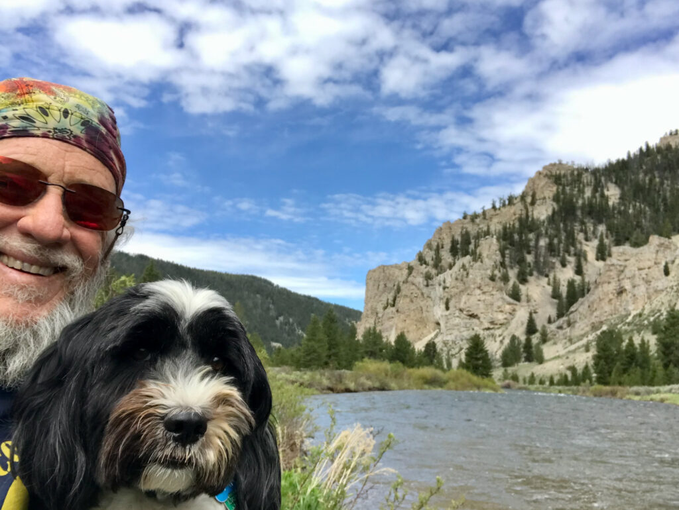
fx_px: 628
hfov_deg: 56.8
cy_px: 255
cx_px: 340
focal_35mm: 32
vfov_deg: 44.2
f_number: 2.2
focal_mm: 2.87
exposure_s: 1/736
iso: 25
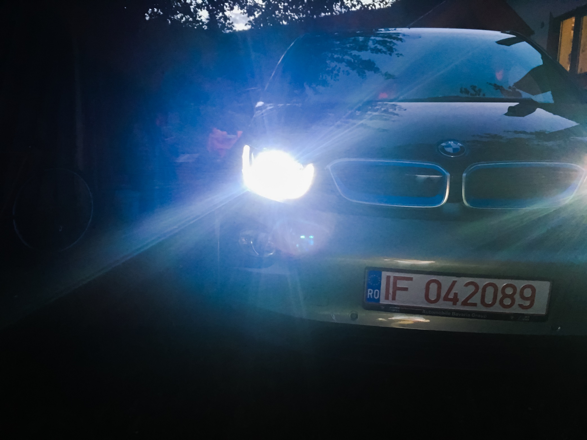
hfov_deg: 61.7
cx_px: 294
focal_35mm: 29
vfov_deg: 48.2
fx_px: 492
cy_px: 220
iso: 200
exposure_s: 1/17
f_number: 2.2
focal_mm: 4.15
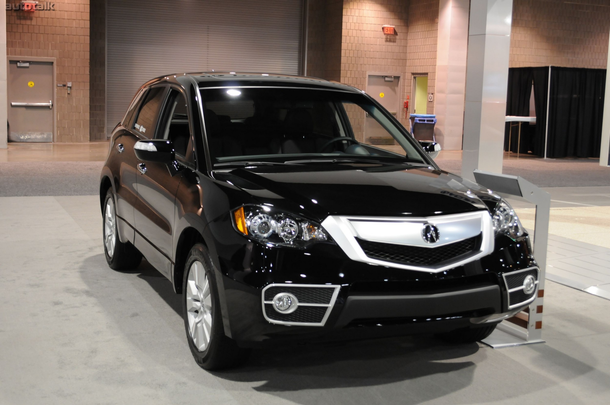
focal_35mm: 48
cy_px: 202
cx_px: 305
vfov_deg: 28.0
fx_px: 812
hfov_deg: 41.2
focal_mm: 32
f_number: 4.8
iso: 800
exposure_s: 1/15
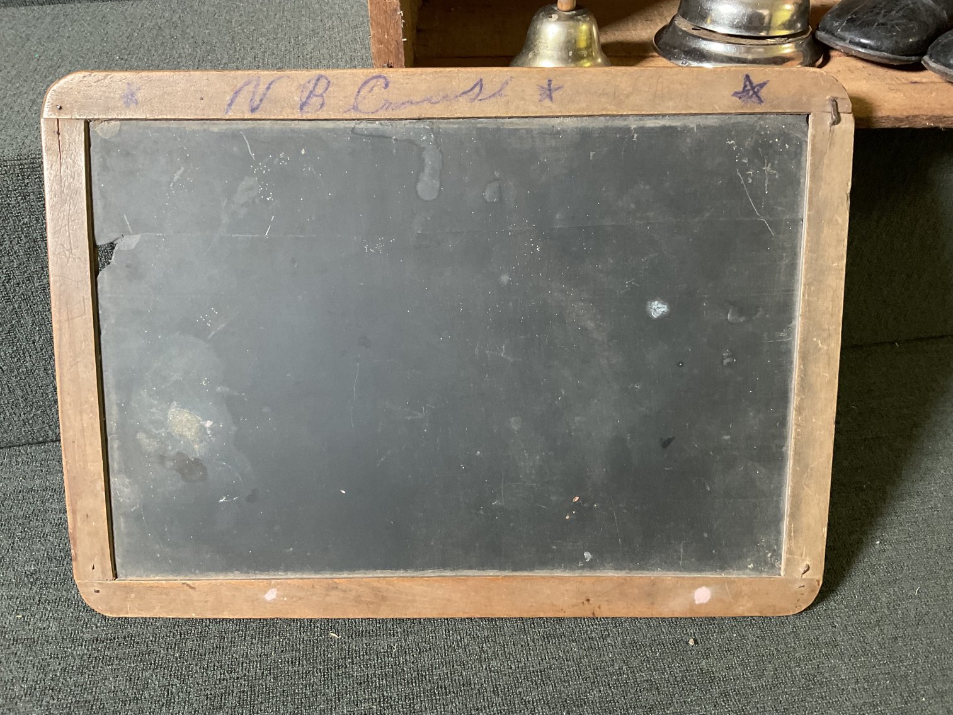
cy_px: 358
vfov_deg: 48.2
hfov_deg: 61.7
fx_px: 798
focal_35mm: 29
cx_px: 476
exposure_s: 1/40
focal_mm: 3
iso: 200
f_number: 1.8
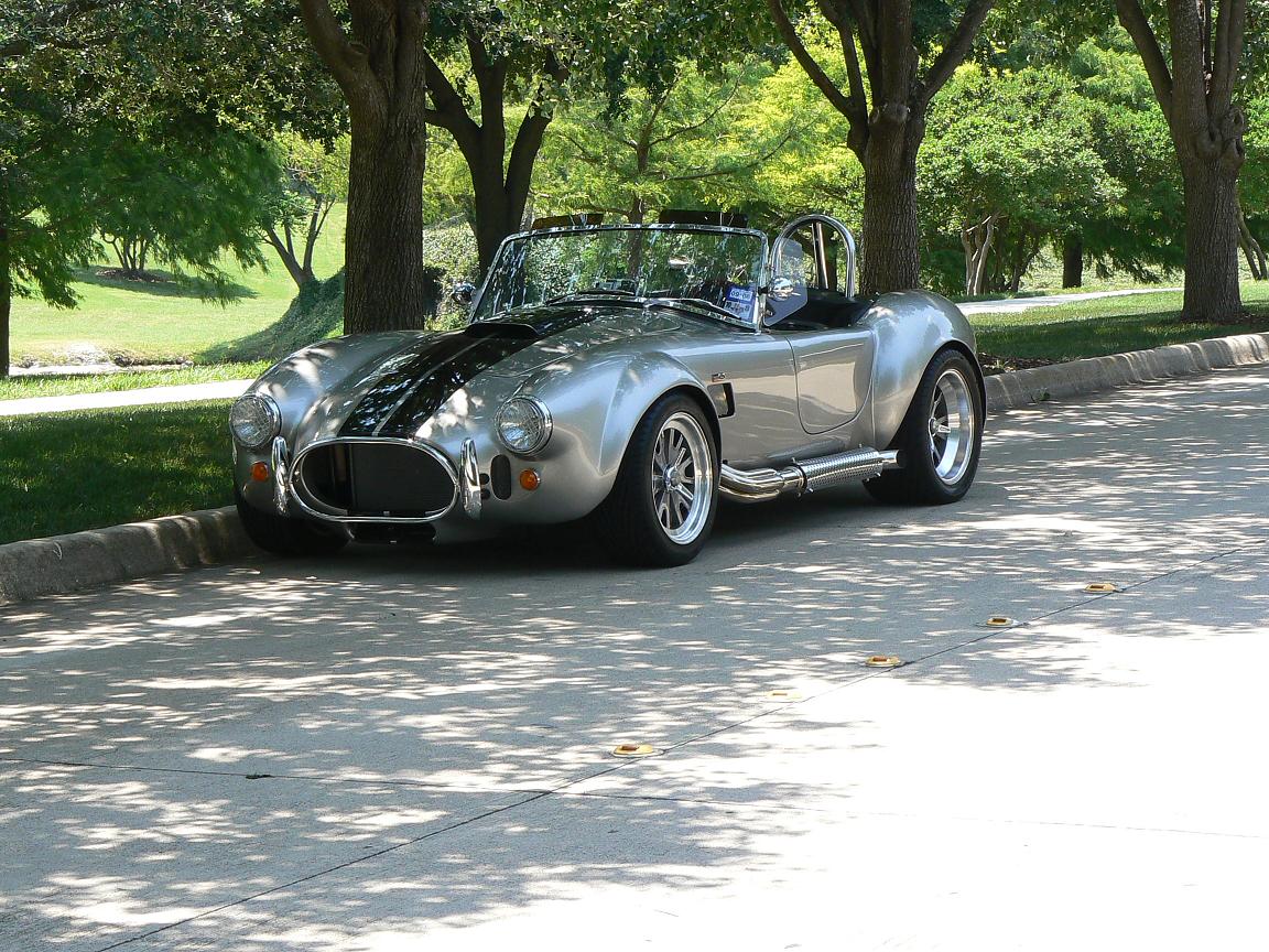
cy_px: 476
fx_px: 4143
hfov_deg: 17.4
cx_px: 634
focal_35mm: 113
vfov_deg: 13.1
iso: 80
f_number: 5.6
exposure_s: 1/100
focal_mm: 15.5
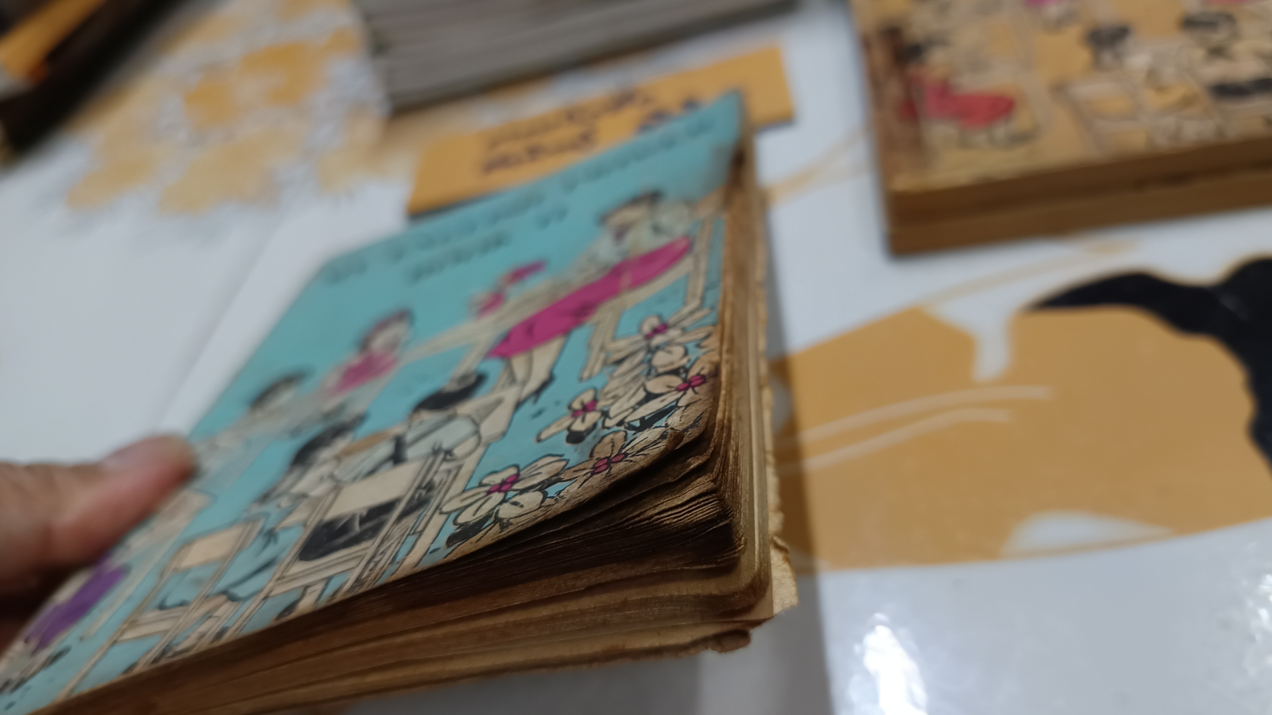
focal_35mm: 27
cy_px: 375
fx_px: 911
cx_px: 654
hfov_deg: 69.8
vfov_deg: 42.9
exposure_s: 1/33.3
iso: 1105
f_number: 1.7
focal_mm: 5.31
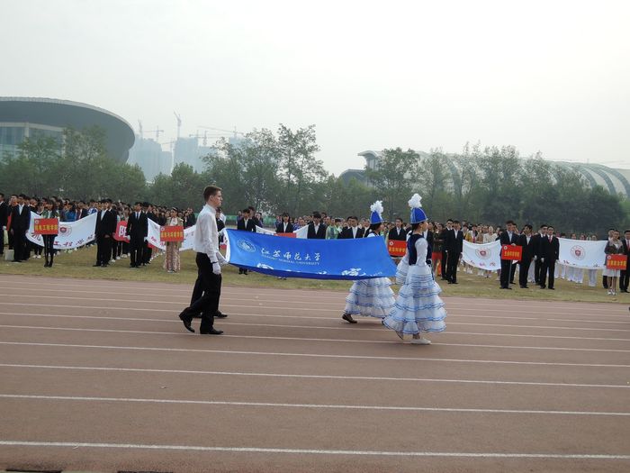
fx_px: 819
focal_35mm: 45
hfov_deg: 42.1
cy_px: 236
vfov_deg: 32.2
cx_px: 315
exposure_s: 1/320
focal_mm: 9.6
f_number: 3.7
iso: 80
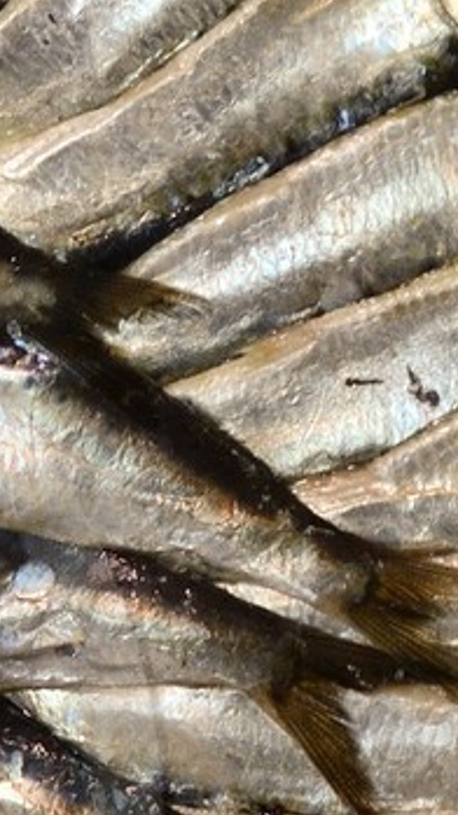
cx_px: -558
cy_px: 852
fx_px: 6225
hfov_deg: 4.1
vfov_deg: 7.5
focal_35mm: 288
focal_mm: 60
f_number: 9
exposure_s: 1/60
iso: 1600
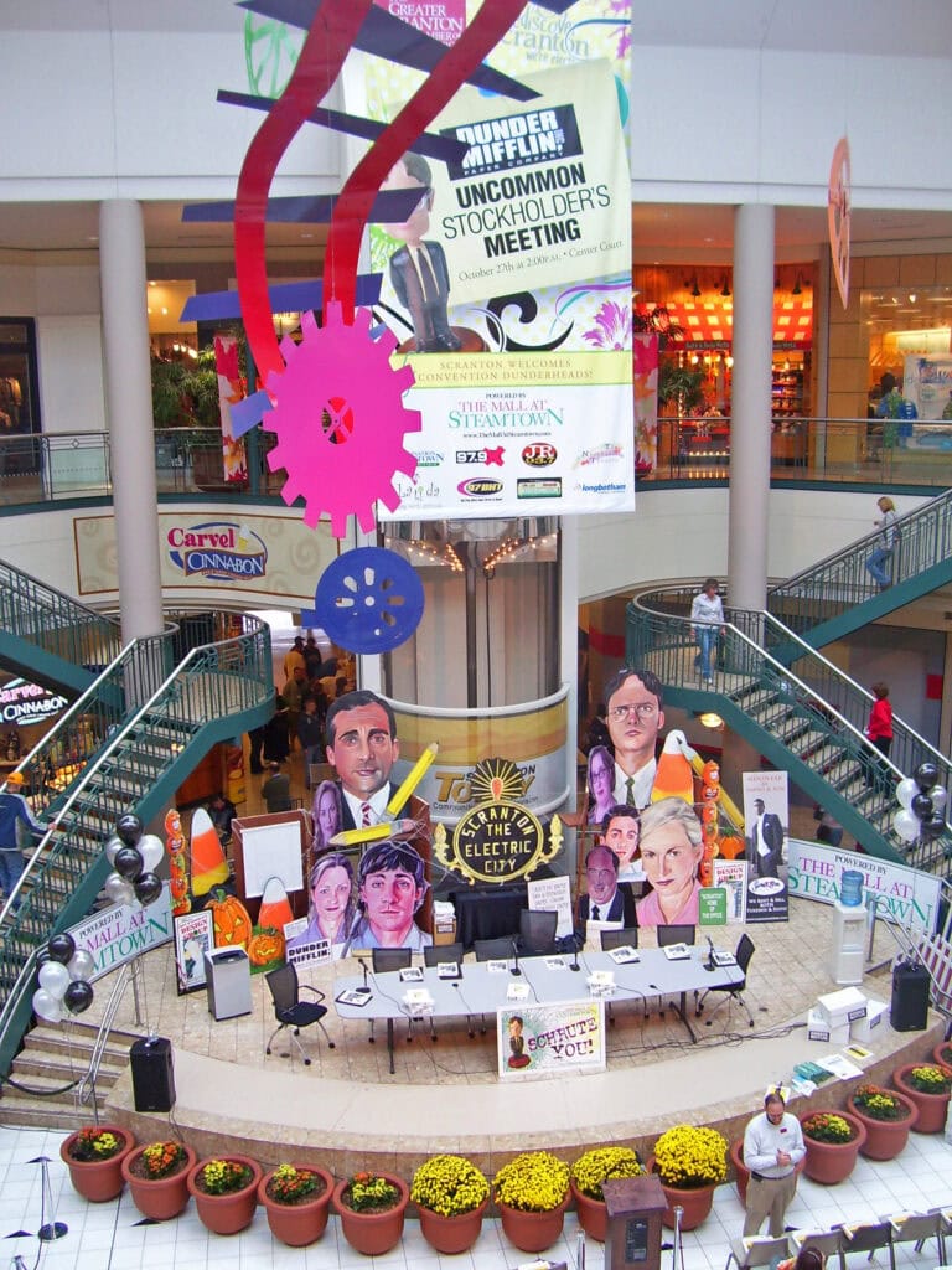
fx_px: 1247
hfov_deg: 41.8
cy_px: 635
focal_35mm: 34
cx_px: 476
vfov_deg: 54.0
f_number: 2.7
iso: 80
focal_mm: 5.6
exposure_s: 1/45
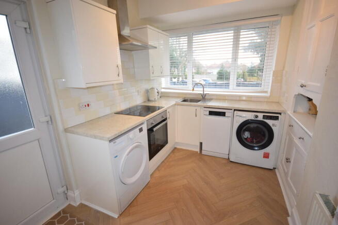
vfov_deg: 69.7
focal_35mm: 17
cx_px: 169
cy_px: 112
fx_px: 162
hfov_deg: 92.4
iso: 500
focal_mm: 11.5
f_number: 5.6
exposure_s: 1/125
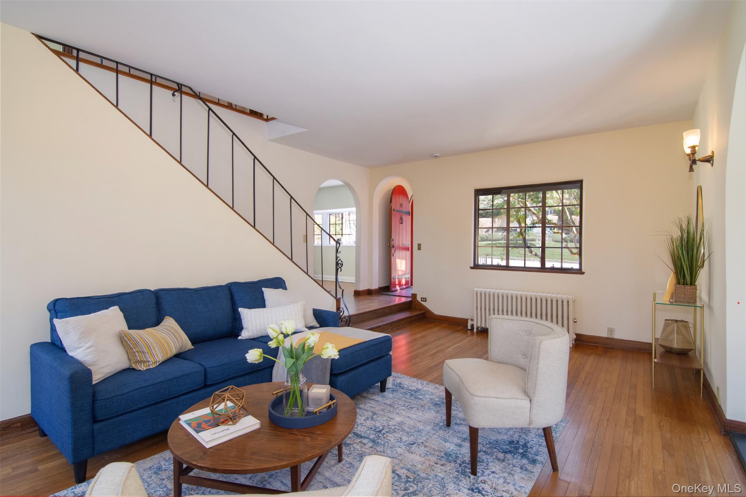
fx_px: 342
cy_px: 248
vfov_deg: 72.0
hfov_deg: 95.0
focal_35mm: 16
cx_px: 373
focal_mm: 11
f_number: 11
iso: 640
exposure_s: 1/50
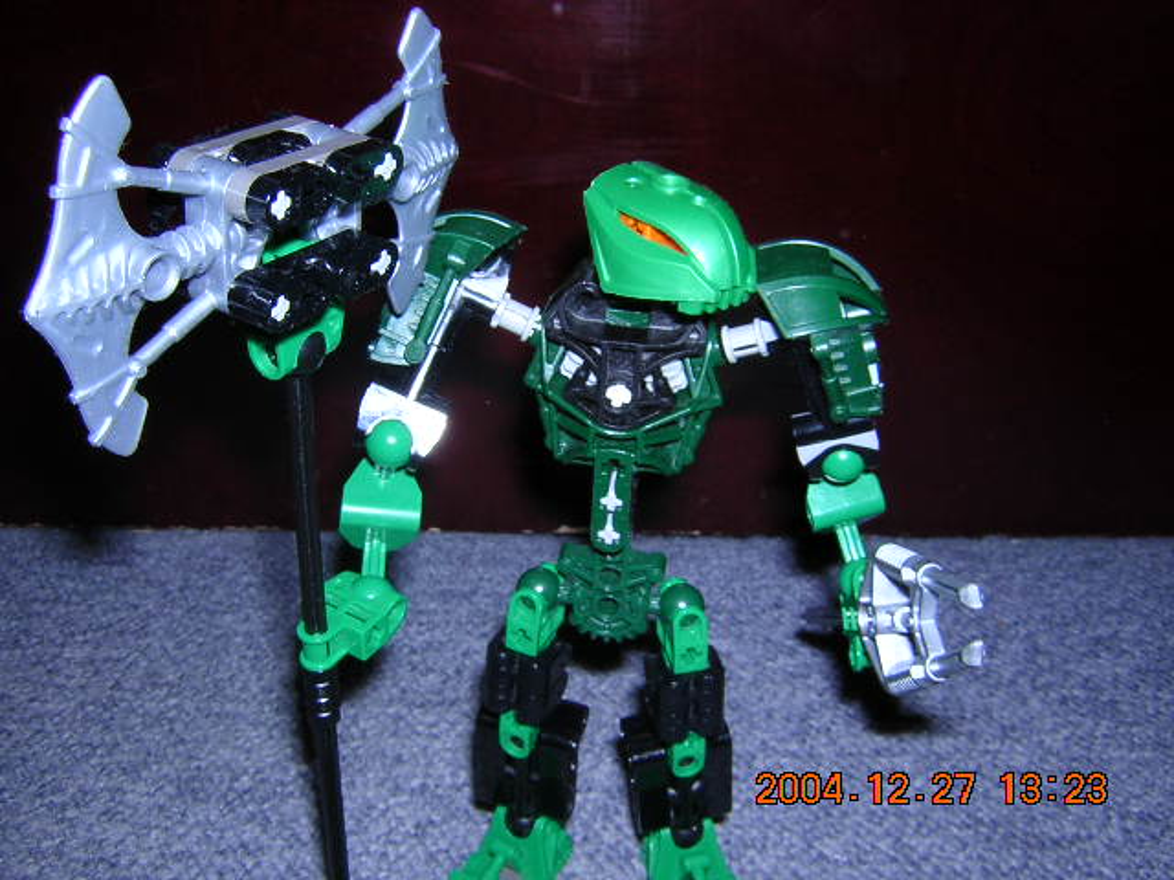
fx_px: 1221
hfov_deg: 51.4
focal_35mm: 36
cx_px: 587
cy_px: 440
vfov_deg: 39.7
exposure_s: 1/60.1
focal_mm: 4.7
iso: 100
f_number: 5.2
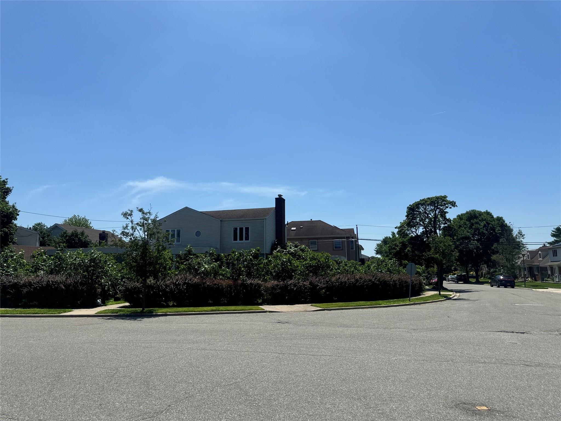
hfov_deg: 71.6
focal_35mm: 24
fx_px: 389
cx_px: 280
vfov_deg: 56.8
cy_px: 210
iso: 80
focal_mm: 6.76
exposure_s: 1/7092
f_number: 1.78
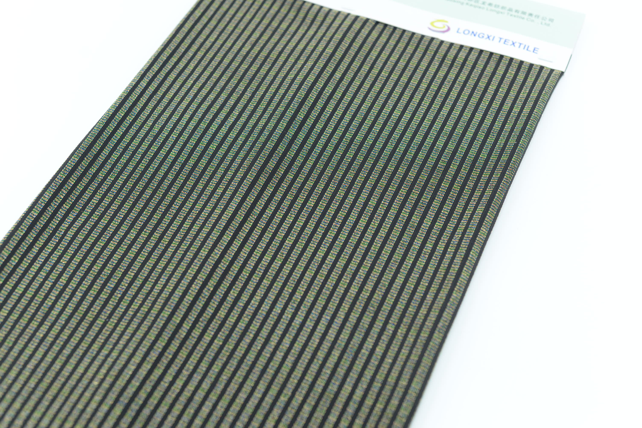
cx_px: 321
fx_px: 892
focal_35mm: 50
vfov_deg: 27.0
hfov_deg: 39.6
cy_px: 214
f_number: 4
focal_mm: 50
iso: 100
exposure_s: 1/60
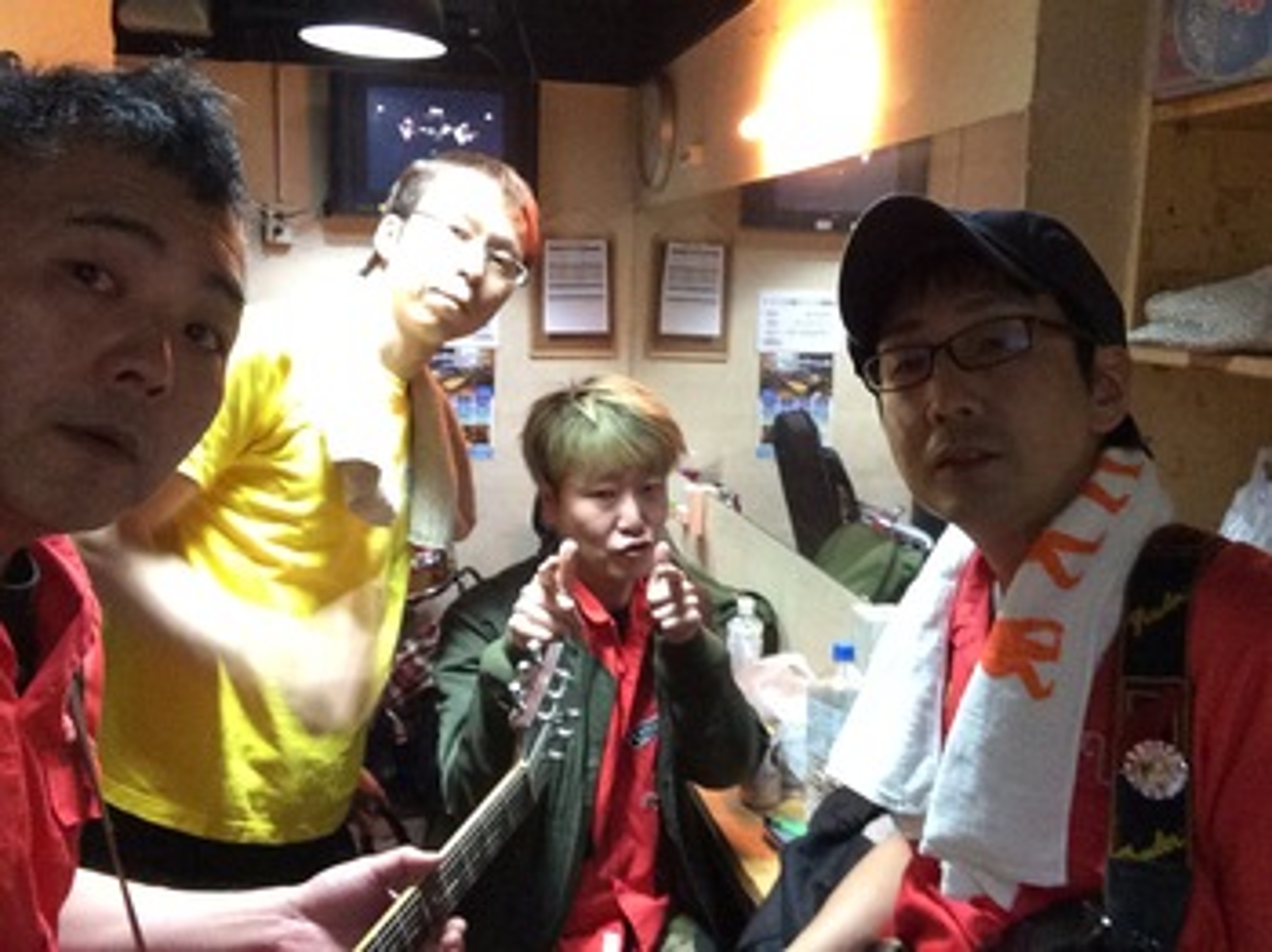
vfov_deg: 45.4
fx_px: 1138
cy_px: 476
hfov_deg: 58.4
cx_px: 636
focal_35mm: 31
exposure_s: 1/15
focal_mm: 2.15
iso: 500
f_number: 2.4
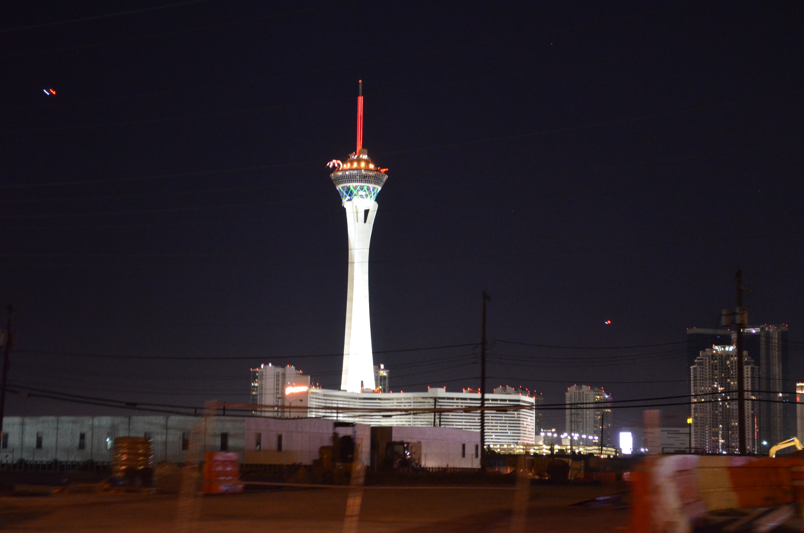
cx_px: 402
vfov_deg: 20.5
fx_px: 1471
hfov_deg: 30.6
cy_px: 266
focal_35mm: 66
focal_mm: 44
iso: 3200
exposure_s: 1/6
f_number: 5.3
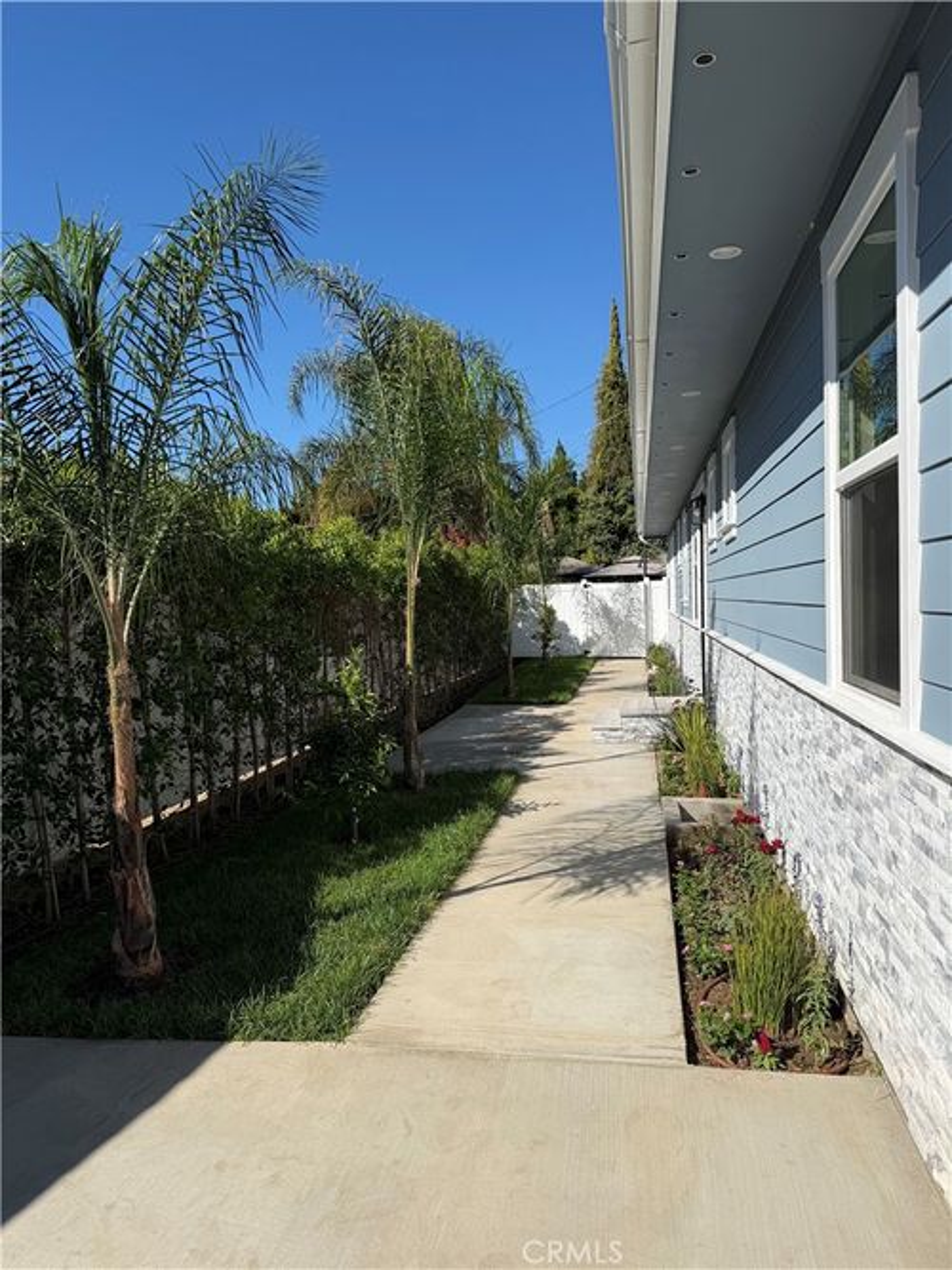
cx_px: 476
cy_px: 635
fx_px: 880
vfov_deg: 71.6
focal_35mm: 24
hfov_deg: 56.8
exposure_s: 1/6173
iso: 80
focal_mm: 6.76
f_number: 1.78
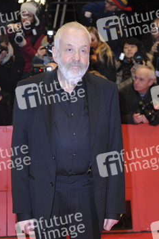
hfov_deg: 13.4
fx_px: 676
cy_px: 127
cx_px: 70
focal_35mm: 102
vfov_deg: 20.0
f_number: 5.6
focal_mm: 90
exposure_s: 1/160
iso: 1000
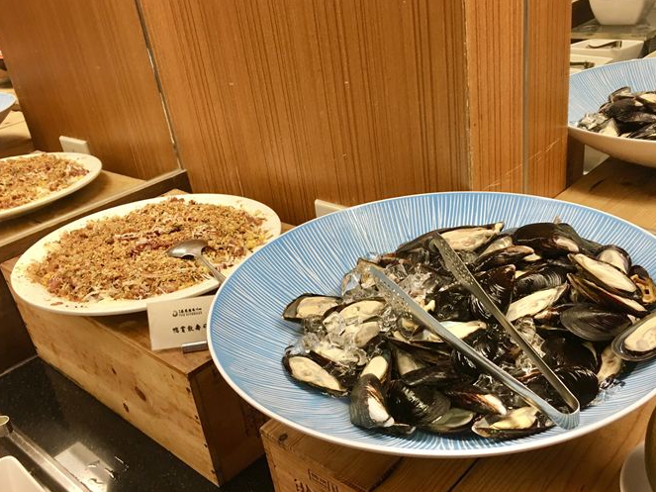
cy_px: 275
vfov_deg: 40.6
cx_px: 367
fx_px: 663
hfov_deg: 52.5
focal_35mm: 35
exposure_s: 1/15
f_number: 2.2
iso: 40
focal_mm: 4.15
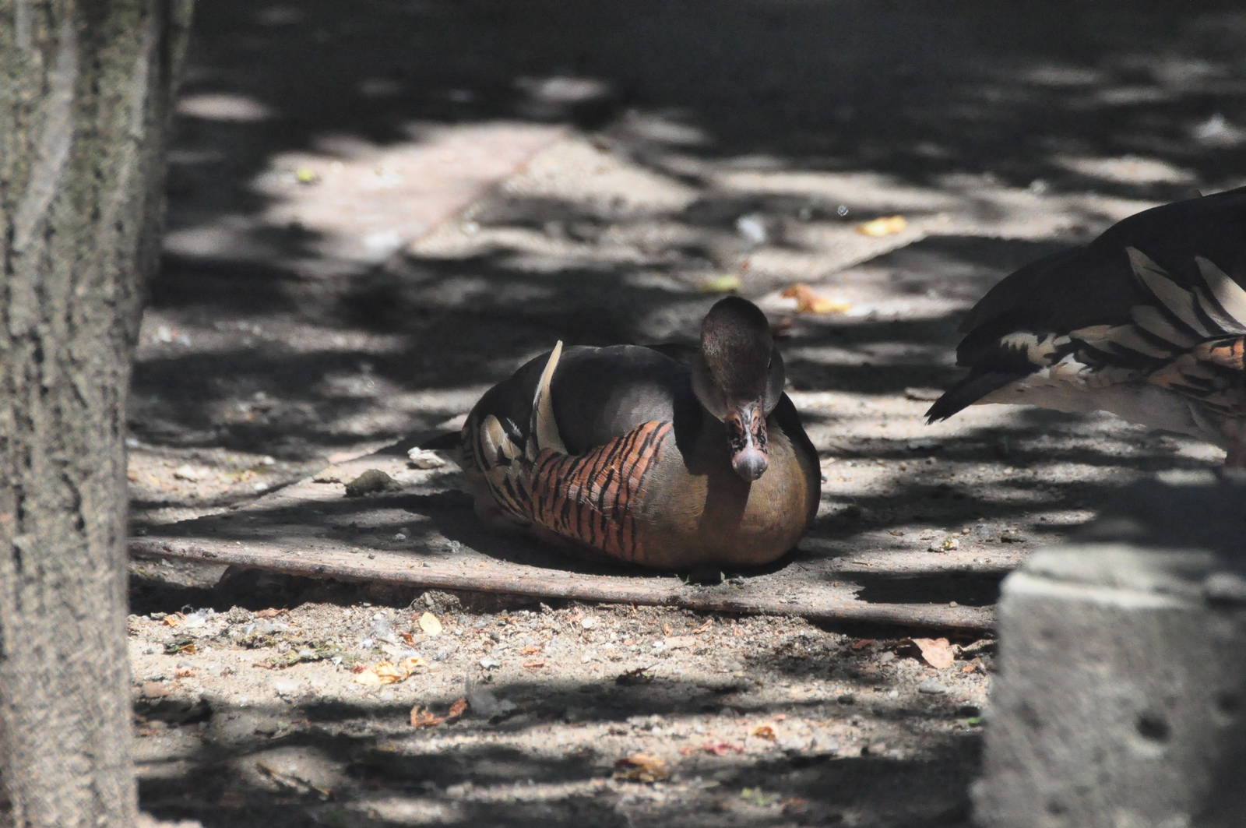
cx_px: 623
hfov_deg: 4.6
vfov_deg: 3.0
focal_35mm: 450
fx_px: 15557
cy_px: 414
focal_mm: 300
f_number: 8
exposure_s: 1/3200
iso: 3200
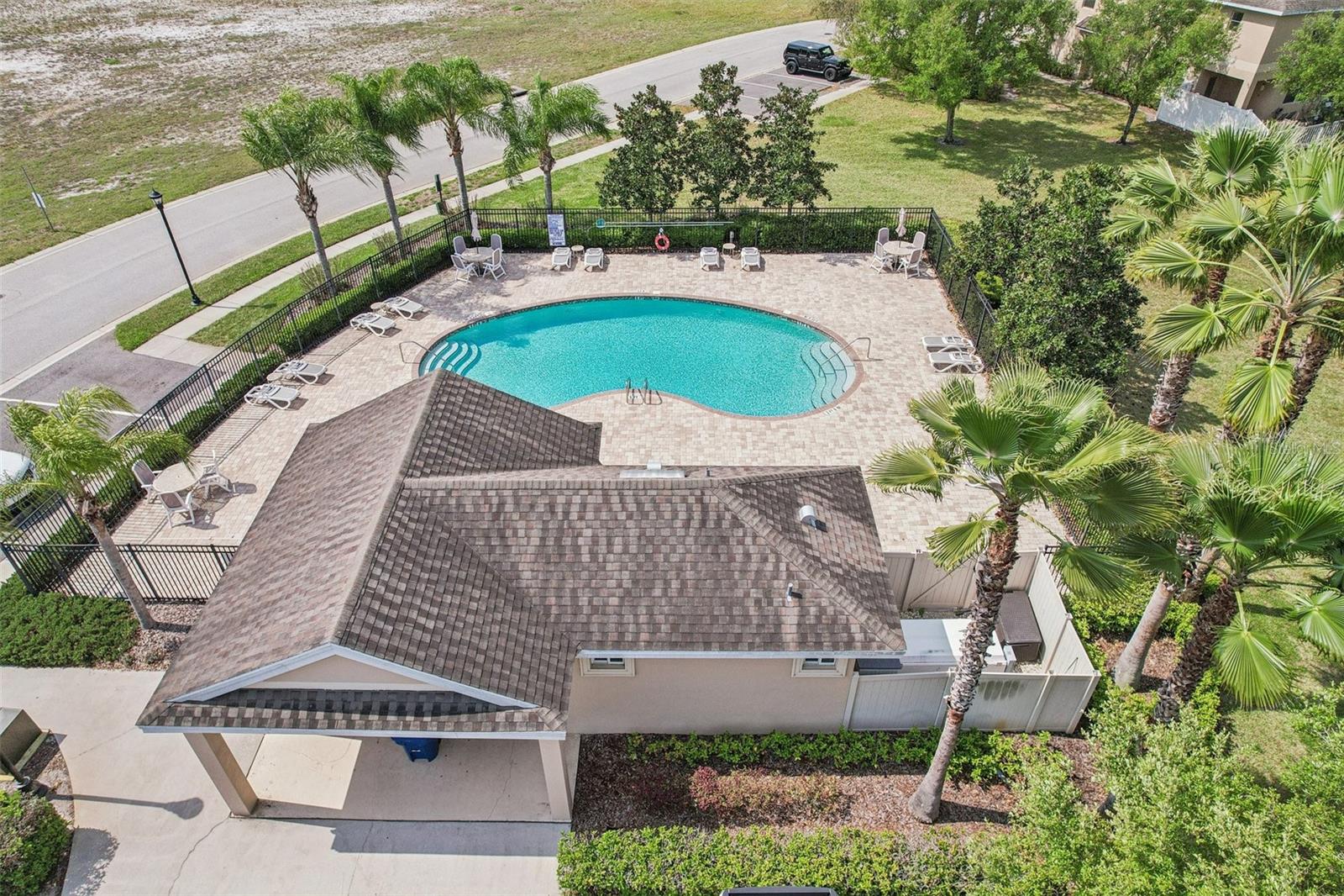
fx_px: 821
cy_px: 448
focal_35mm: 22
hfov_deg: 78.6
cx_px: 672
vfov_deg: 57.2
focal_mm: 8.4
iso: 160
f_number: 2.8
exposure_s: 1/2500
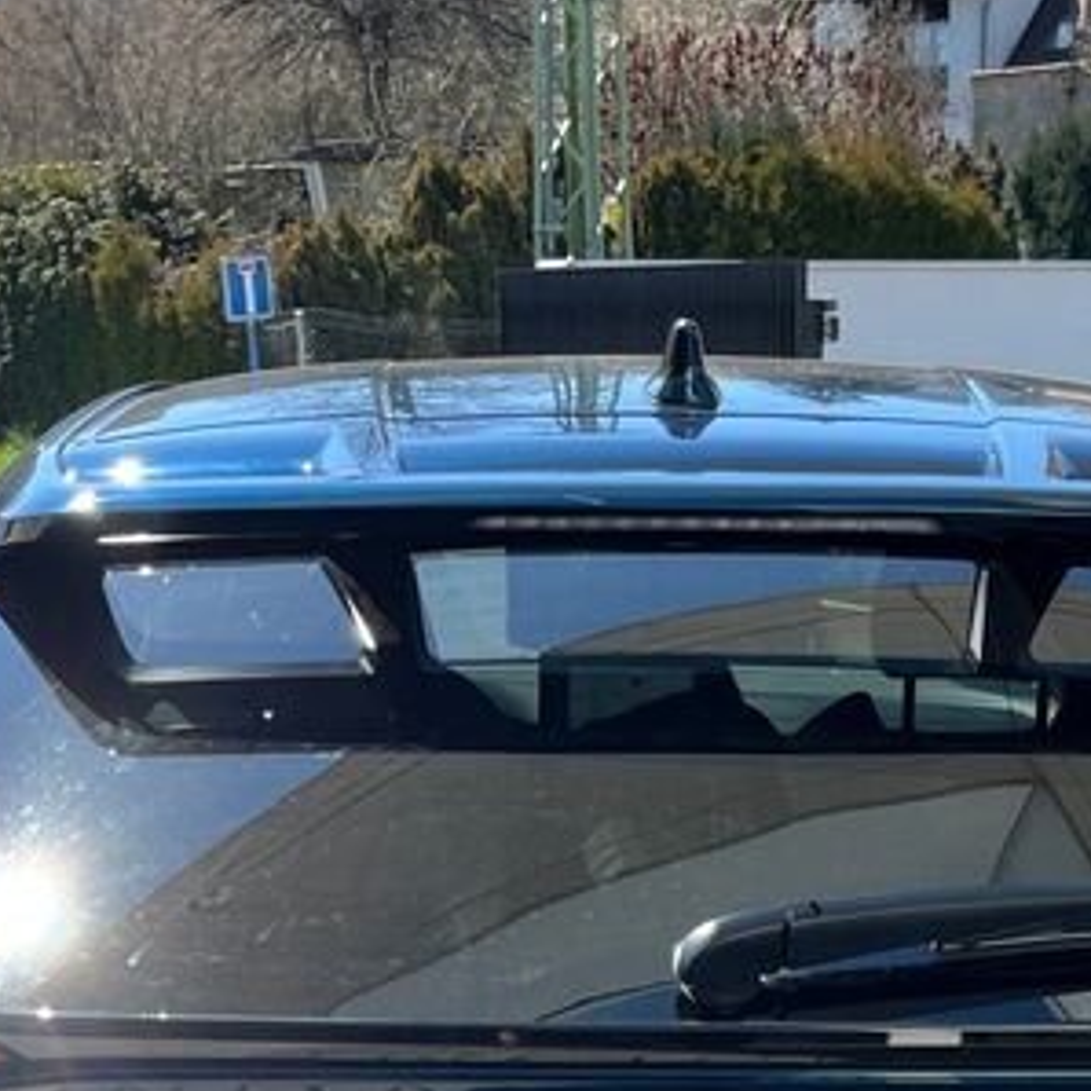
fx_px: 2817
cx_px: 652
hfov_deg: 21.9
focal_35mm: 79
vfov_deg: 20.4
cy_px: 1333
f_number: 1.6
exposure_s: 1/1355
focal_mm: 5.1
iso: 50
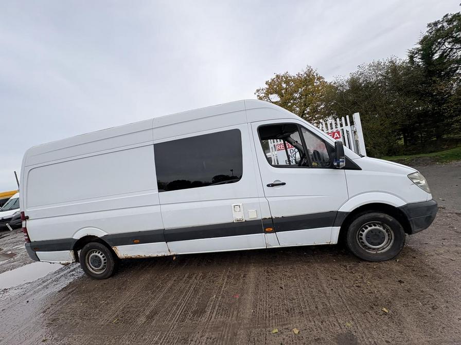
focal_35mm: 14
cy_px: 172
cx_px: 230
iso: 40
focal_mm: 2.22
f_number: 2.2
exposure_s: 1/548
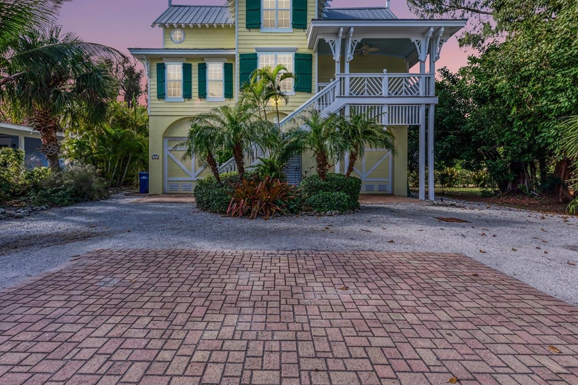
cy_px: 167
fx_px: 273
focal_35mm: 17
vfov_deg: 70.1
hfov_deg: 93.2
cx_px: 279
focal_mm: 13
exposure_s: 1/60
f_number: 7.1
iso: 100
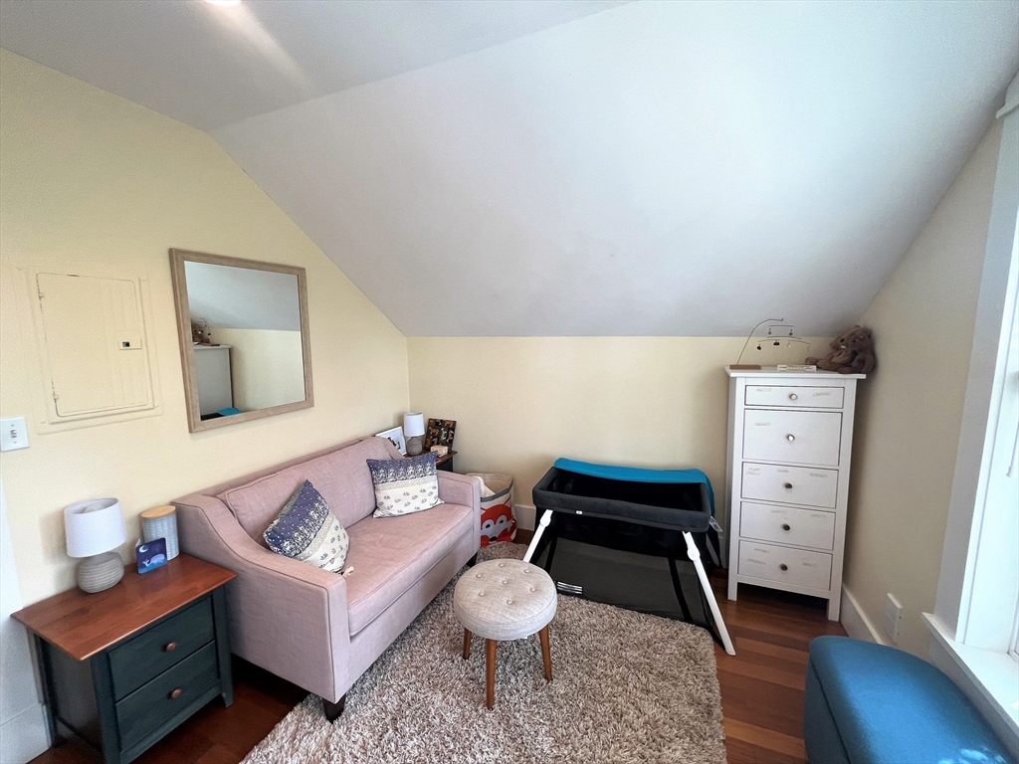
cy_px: 382
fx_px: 383
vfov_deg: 89.9
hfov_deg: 106.2
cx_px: 510
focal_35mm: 13
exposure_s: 1/120
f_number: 1.8
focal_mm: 1.57
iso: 125
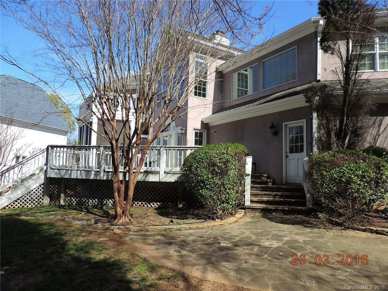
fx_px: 269
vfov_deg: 56.8
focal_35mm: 24
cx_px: 194
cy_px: 146
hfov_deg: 71.6
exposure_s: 1/800
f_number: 3
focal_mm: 4.3
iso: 80
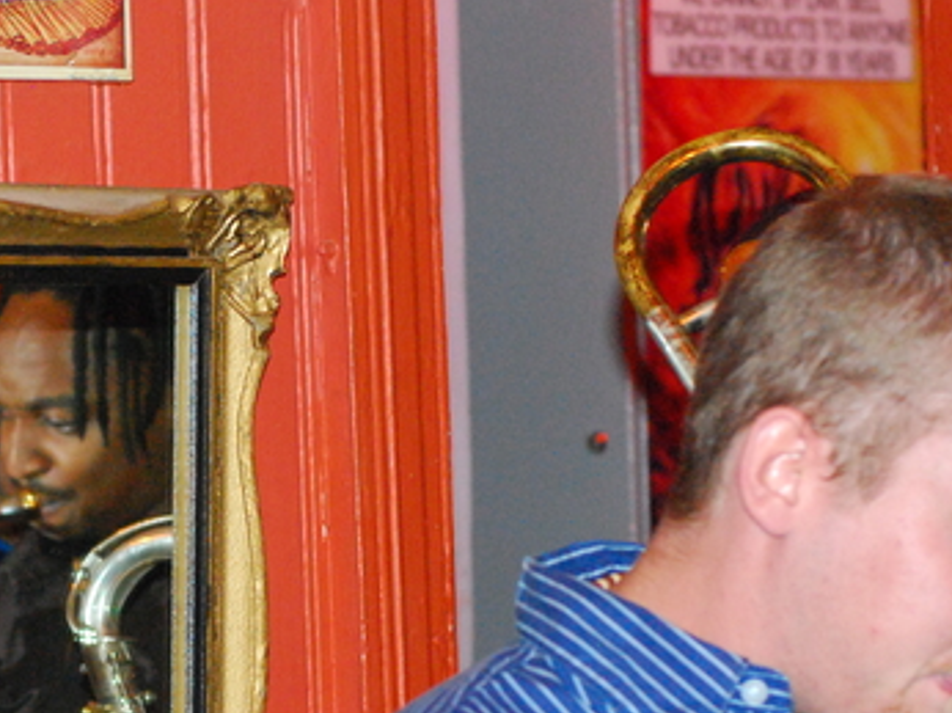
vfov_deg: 8.9
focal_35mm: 167
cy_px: 606
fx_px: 4590
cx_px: 91
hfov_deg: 11.8
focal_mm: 50
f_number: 4
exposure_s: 1/30
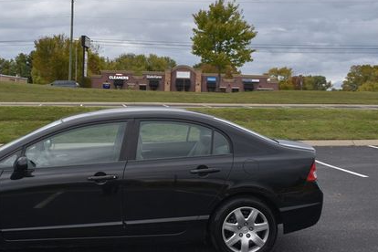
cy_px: 96
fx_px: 535
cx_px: 128
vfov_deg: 26.4
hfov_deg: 38.5
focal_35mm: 51
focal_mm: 22
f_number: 5.6
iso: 250
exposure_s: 1/250
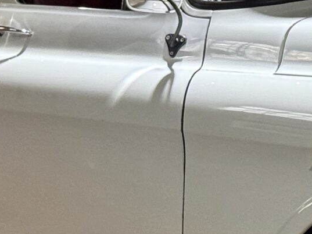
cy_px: 36
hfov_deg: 8.6
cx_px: 254
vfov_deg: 6.5
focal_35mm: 229
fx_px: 2063
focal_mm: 6.76
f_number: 1.78
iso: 250
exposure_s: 1/50
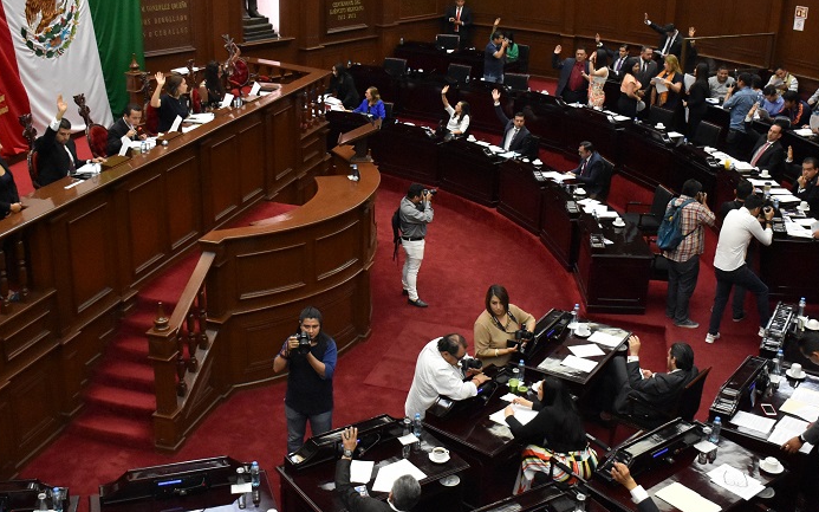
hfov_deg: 43.8
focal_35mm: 46
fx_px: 1019
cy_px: 216
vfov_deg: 28.1
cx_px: 422
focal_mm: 23
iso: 5000
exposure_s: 1/200
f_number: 3.8
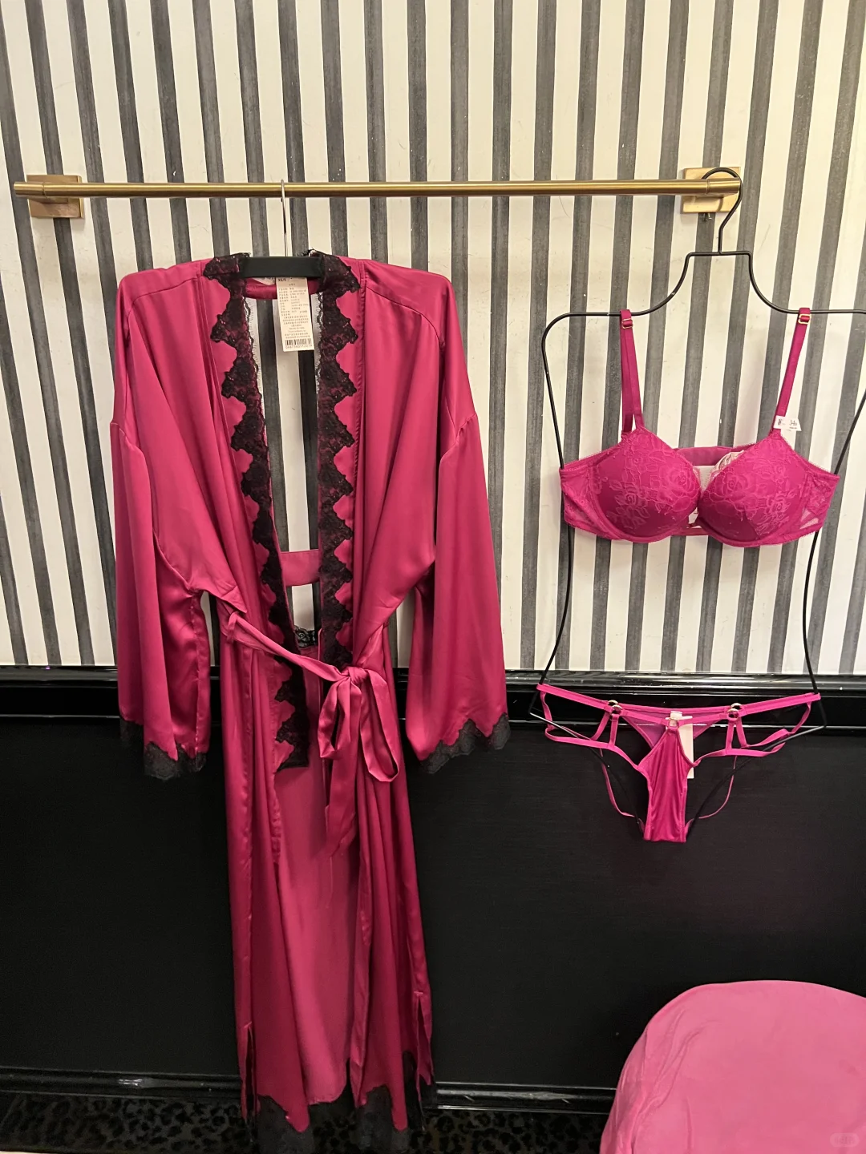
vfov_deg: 67.3
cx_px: 433
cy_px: 577
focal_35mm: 26
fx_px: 867
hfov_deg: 53.1
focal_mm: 5.7
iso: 500
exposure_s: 1/25
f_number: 1.5
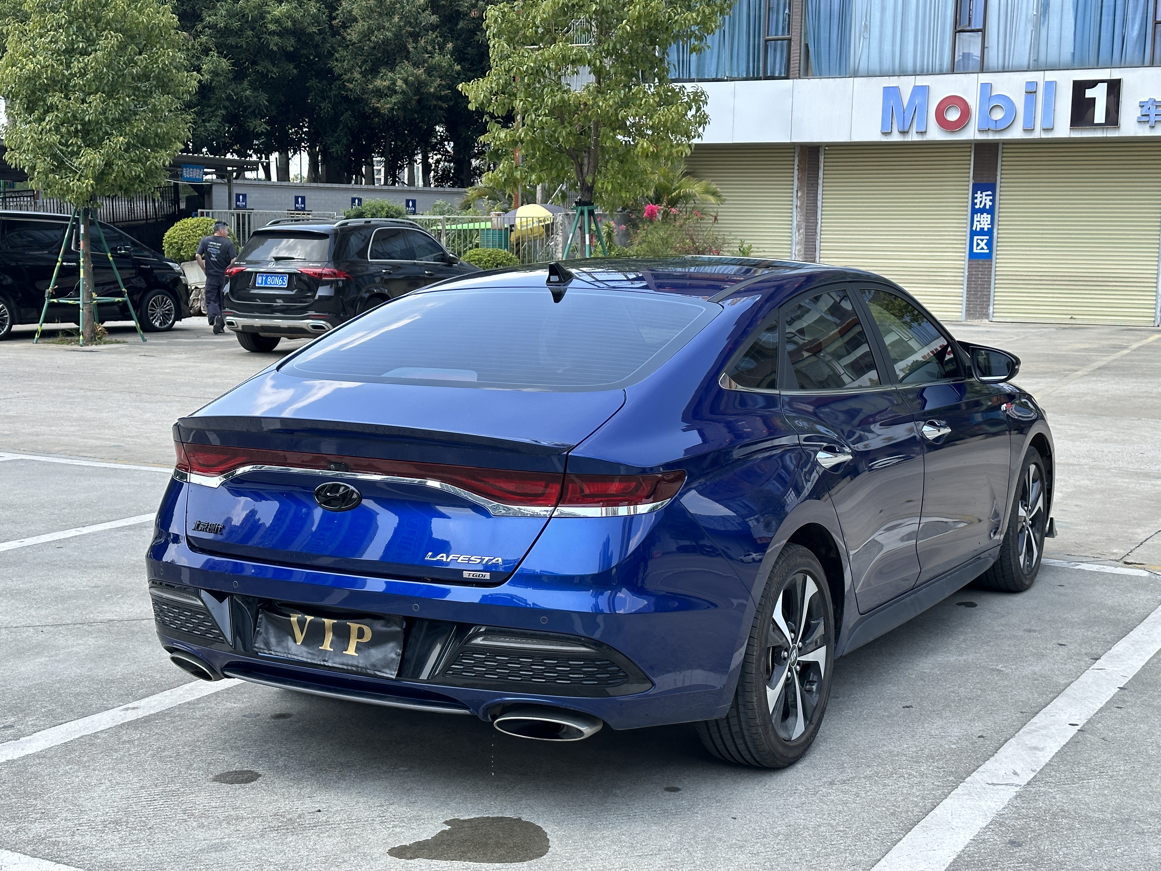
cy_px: 436
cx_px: 580
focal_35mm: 48
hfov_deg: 39.7
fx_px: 1610
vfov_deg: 30.3
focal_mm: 6.86
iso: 64
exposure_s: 1/980
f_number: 1.78
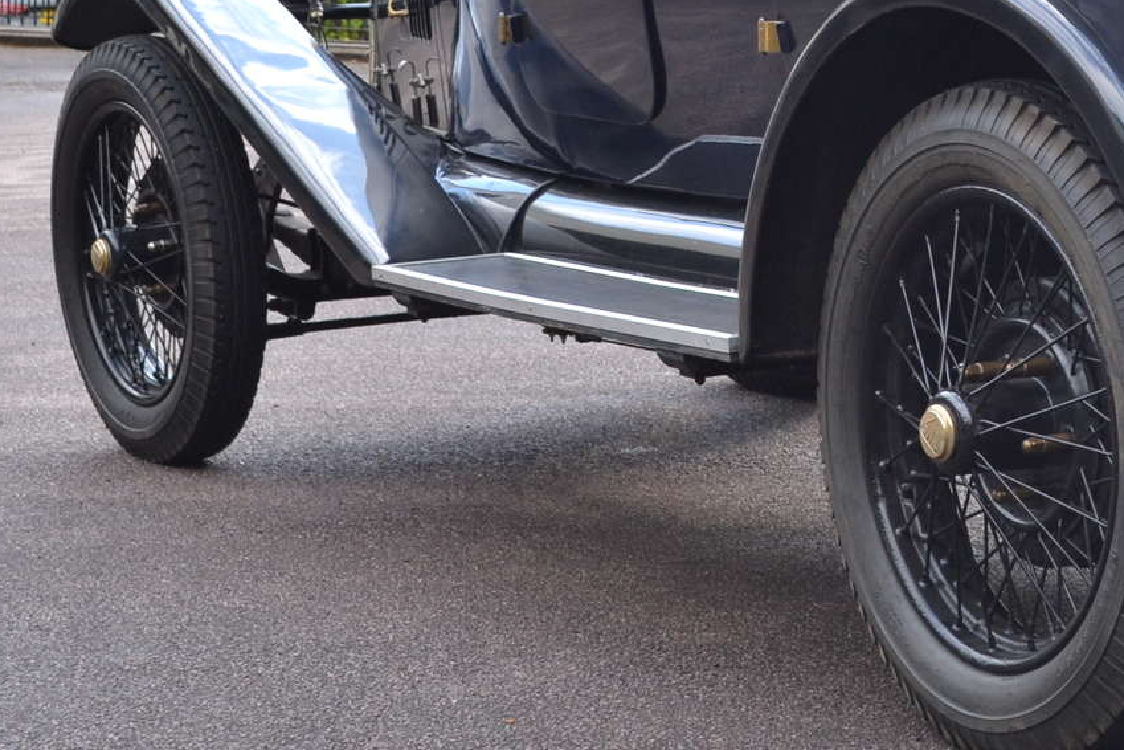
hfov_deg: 18.7
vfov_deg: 12.8
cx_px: 1140
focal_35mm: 106
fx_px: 3309
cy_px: 1
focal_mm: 30
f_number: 6.3
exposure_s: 1/160
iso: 400
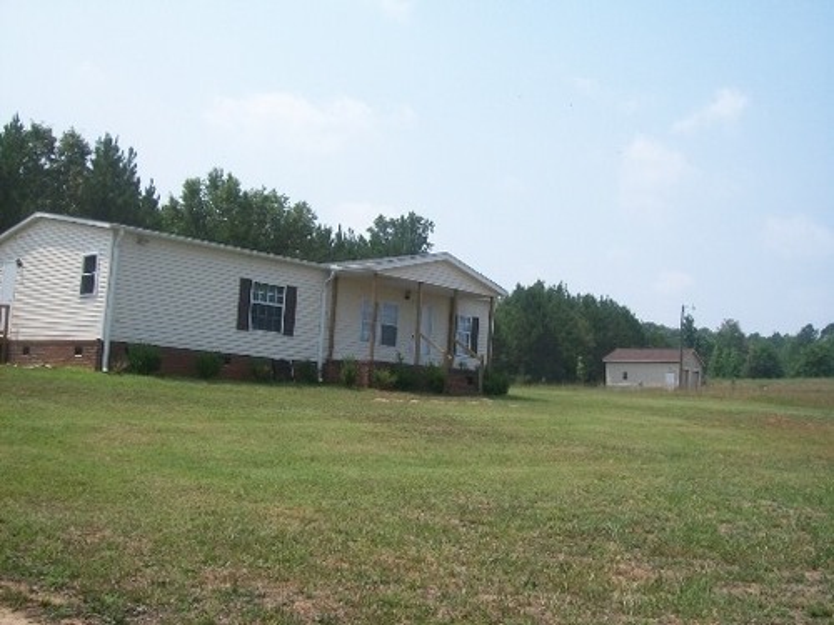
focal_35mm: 36
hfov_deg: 51.4
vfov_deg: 39.7
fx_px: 867
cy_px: 312
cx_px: 417
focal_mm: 6
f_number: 4.8
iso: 80
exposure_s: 1/500
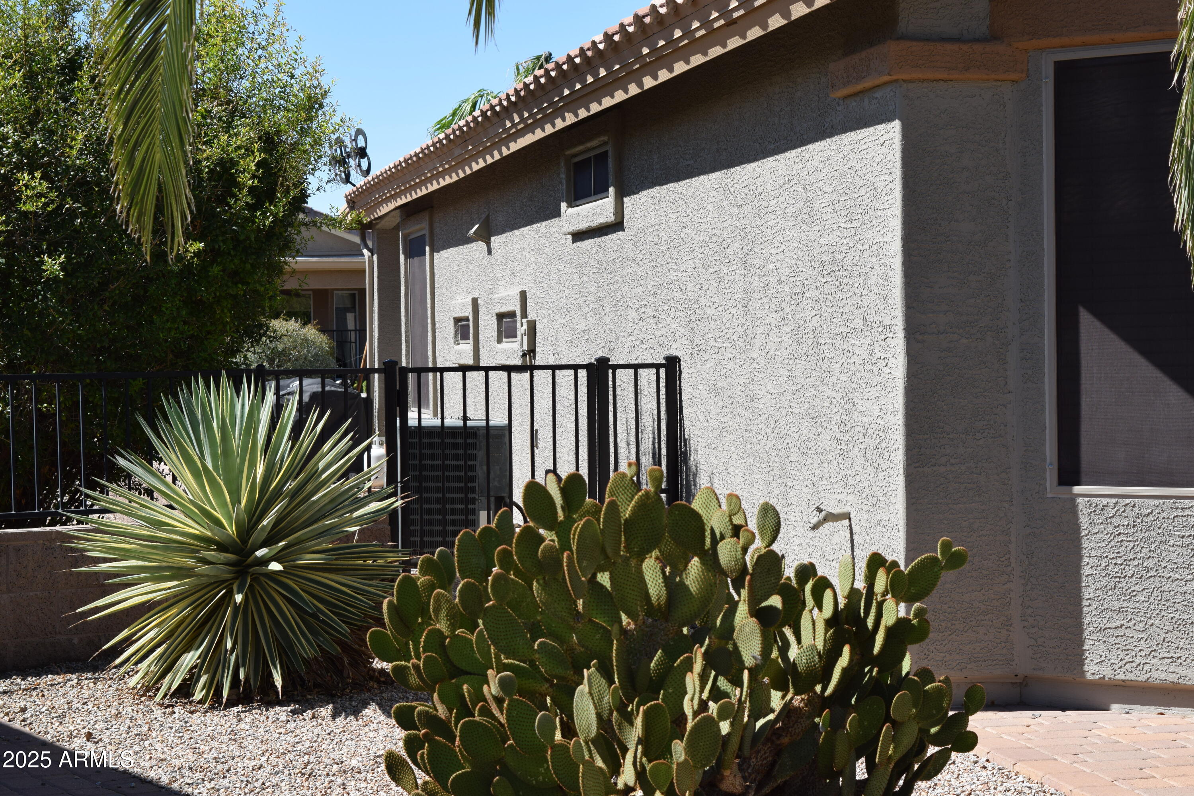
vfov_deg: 17.5
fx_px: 2587
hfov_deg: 26.0
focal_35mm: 78
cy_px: 398
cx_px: 597
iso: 200
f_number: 10
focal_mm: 52
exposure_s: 1/400
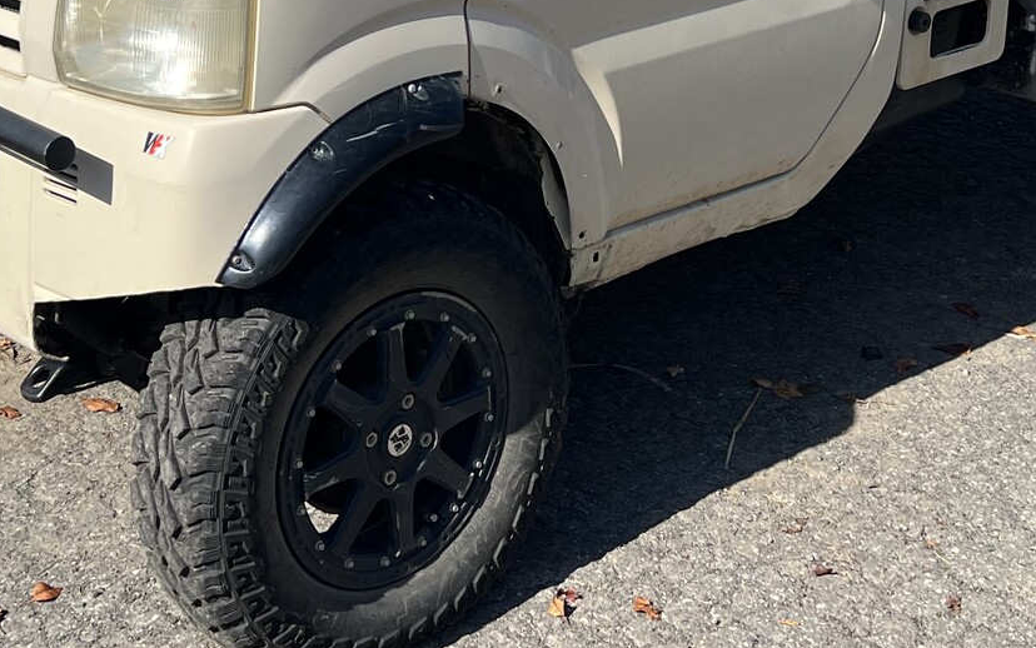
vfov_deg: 17.8
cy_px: -49
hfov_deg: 28.9
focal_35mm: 71
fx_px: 2005
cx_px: 430
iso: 50
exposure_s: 1/4115
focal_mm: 5.7
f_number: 1.5
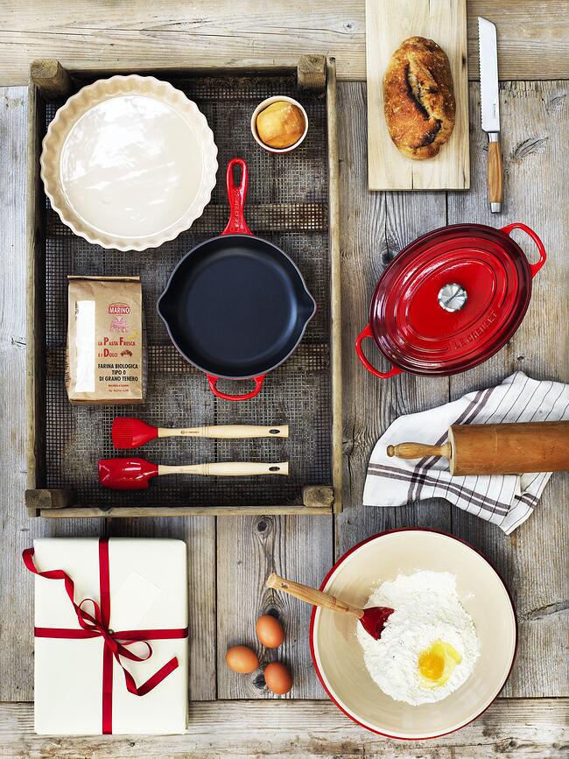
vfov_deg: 30.7
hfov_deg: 23.3
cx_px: 284
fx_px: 1381
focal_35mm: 63
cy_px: 380
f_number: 16
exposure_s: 30
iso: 100
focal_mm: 80
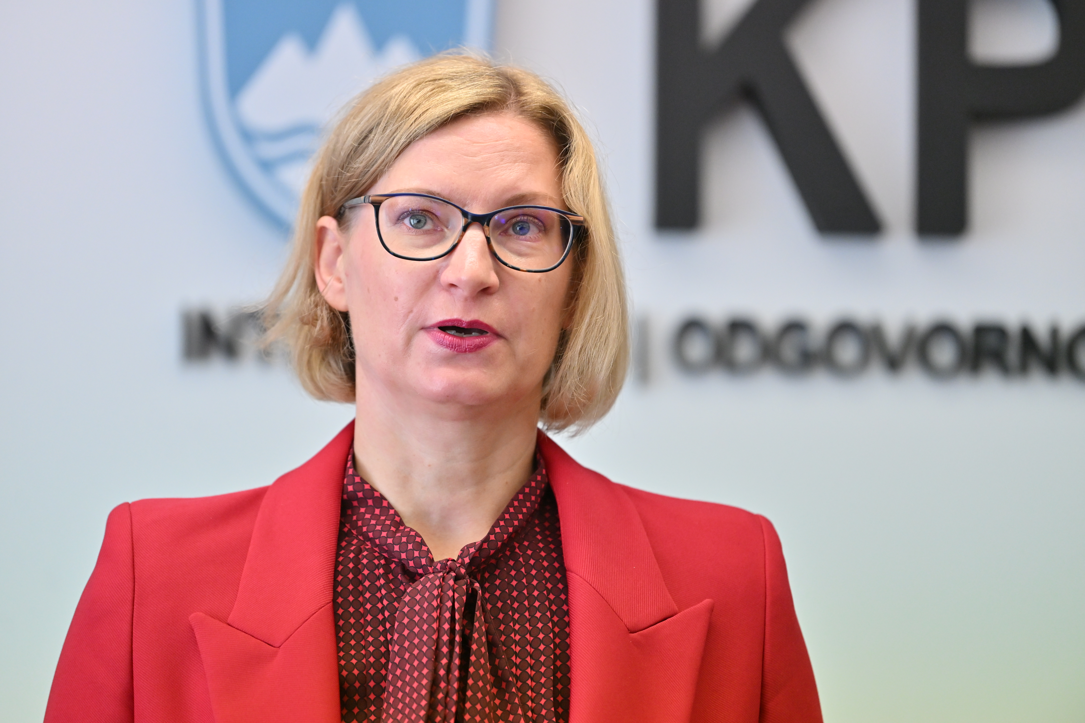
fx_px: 5575
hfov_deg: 11.1
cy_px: 362
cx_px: 542
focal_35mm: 185
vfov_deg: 7.4
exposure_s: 1/500
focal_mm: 185
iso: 1600
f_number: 2.8
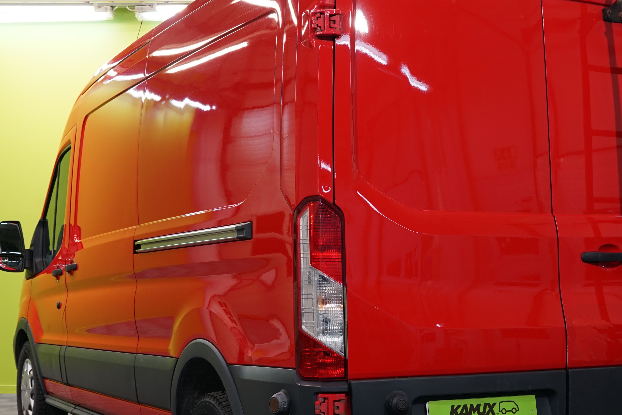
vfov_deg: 20.9
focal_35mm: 65
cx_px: 358
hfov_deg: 30.9
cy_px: 248
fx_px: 1123
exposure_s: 1/25
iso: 640
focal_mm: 40
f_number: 6.3
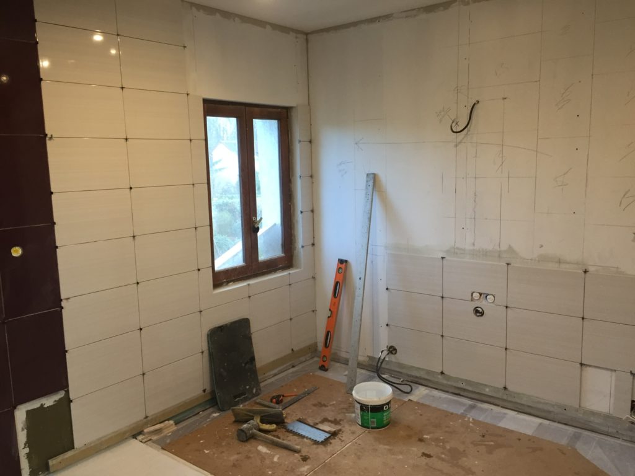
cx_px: 318
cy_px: 238
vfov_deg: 48.2
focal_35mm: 29
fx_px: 532
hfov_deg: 61.7
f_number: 2.2
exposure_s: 1/33
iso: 64
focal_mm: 4.15
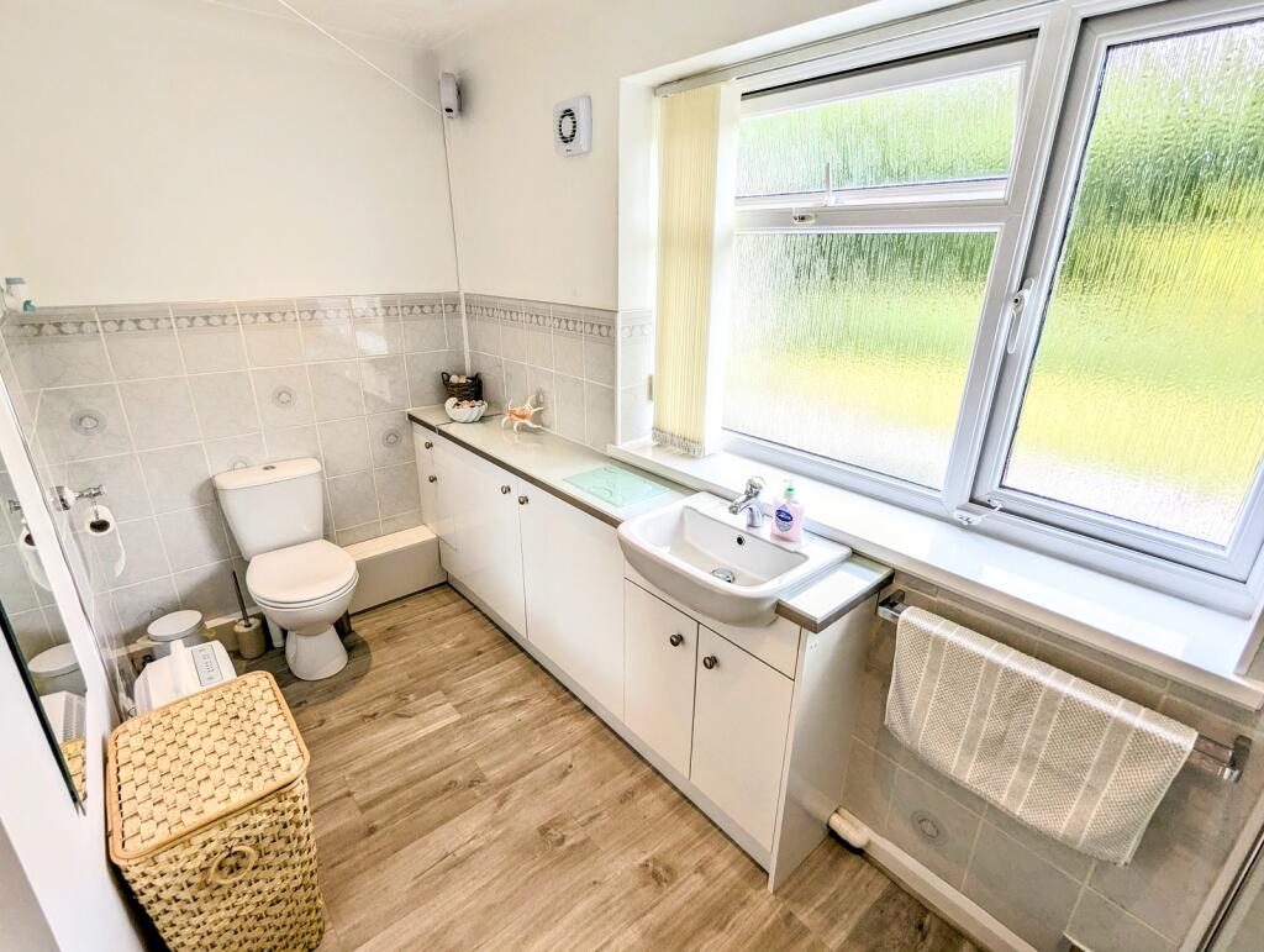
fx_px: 585
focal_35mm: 16
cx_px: 632
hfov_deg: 94.4
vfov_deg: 78.2
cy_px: 476
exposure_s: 1/100
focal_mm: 2.35
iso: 51
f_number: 2.2
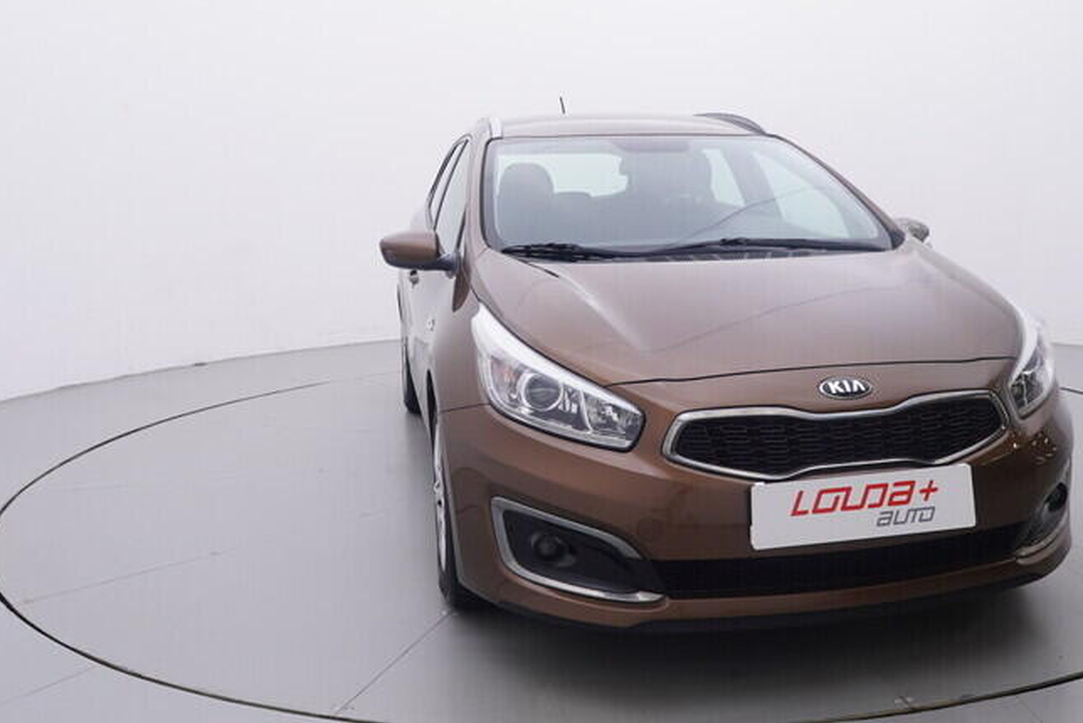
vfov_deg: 37.0
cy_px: 303
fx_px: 1077
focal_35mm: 36
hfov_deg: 53.1
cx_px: 639
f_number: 5
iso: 200
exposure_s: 1/80
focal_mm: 15
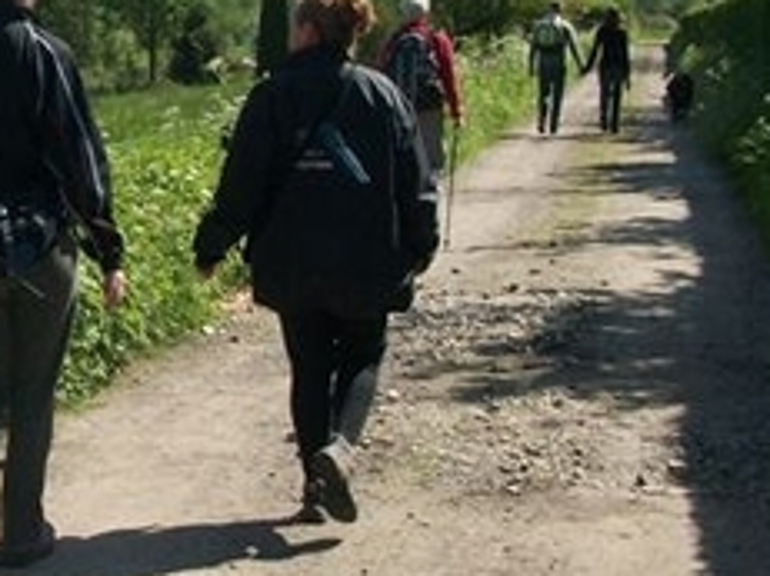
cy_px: 140
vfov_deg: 17.7
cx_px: -97
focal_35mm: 83
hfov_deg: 22.2
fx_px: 1845
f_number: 8.8
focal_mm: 5.7
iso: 80
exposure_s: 1/160
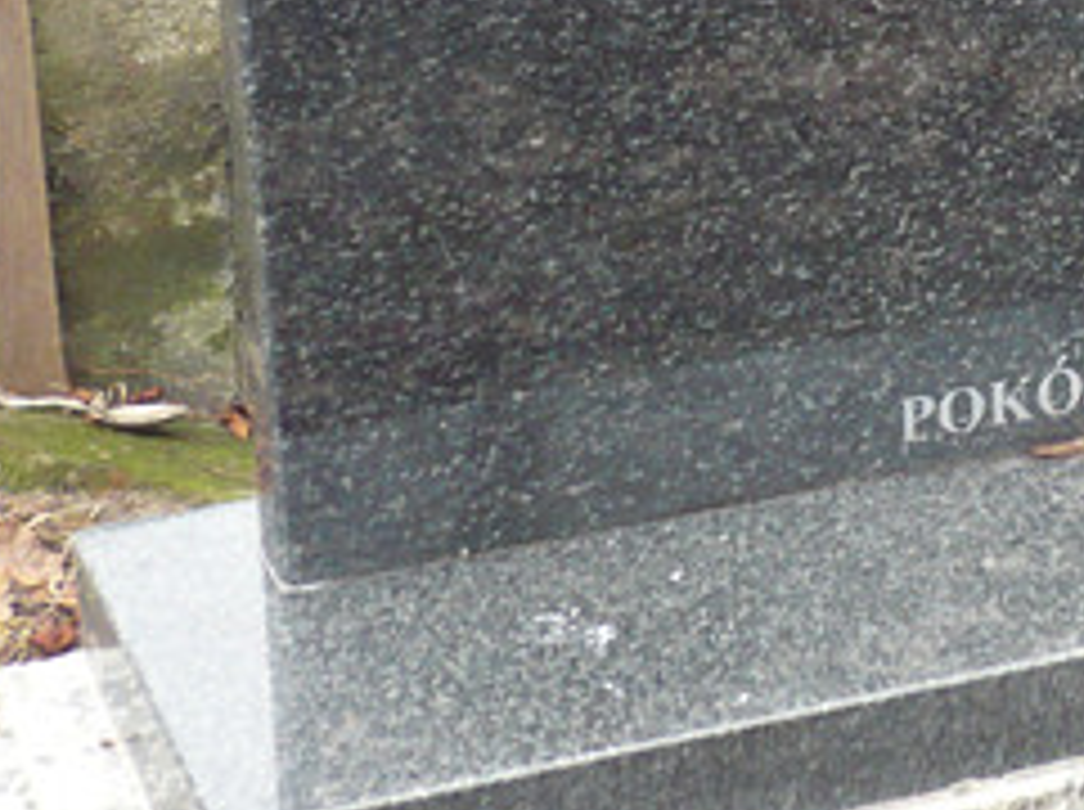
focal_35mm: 133
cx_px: 1304
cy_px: -90
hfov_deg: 14.4
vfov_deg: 11.0
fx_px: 4159
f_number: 3.4
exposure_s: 1/30
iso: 200
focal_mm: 8.3
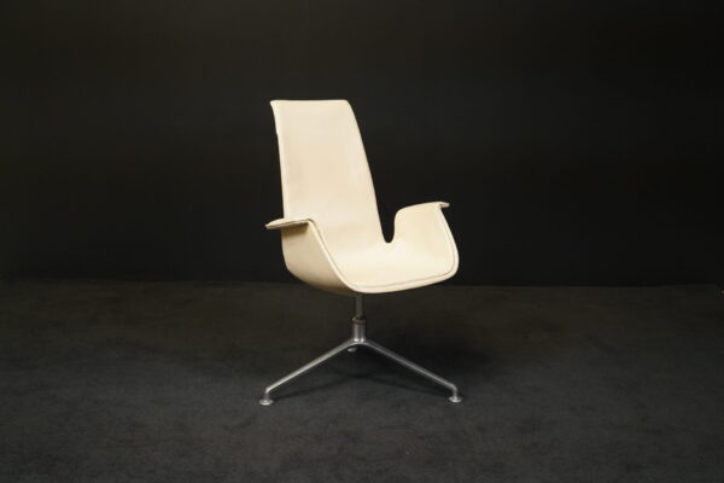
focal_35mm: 37
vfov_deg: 35.9
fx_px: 744
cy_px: 242
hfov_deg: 51.9
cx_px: 362
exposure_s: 1/320
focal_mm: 37
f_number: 7.1
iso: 5000
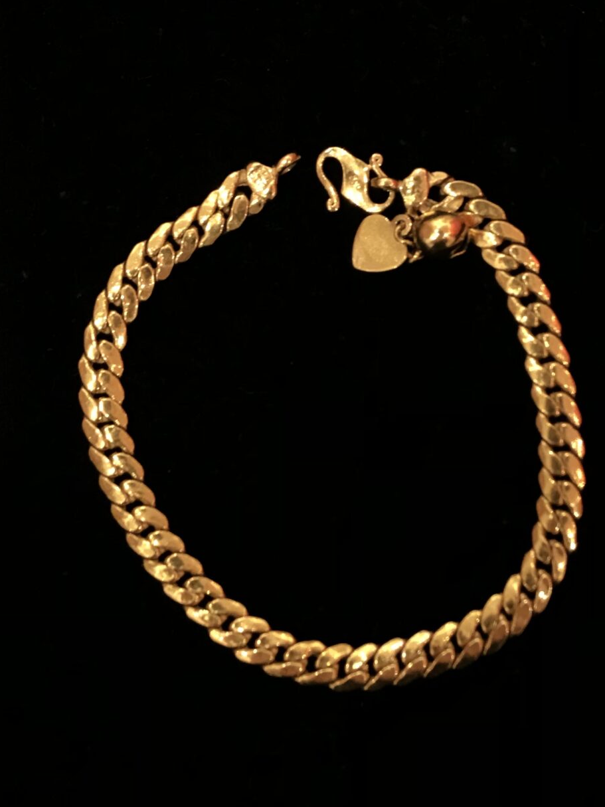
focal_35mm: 59
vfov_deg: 32.7
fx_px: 1375
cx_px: 375
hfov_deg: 24.7
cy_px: 391
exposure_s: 1/17
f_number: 1.8
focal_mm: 3.99
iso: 40
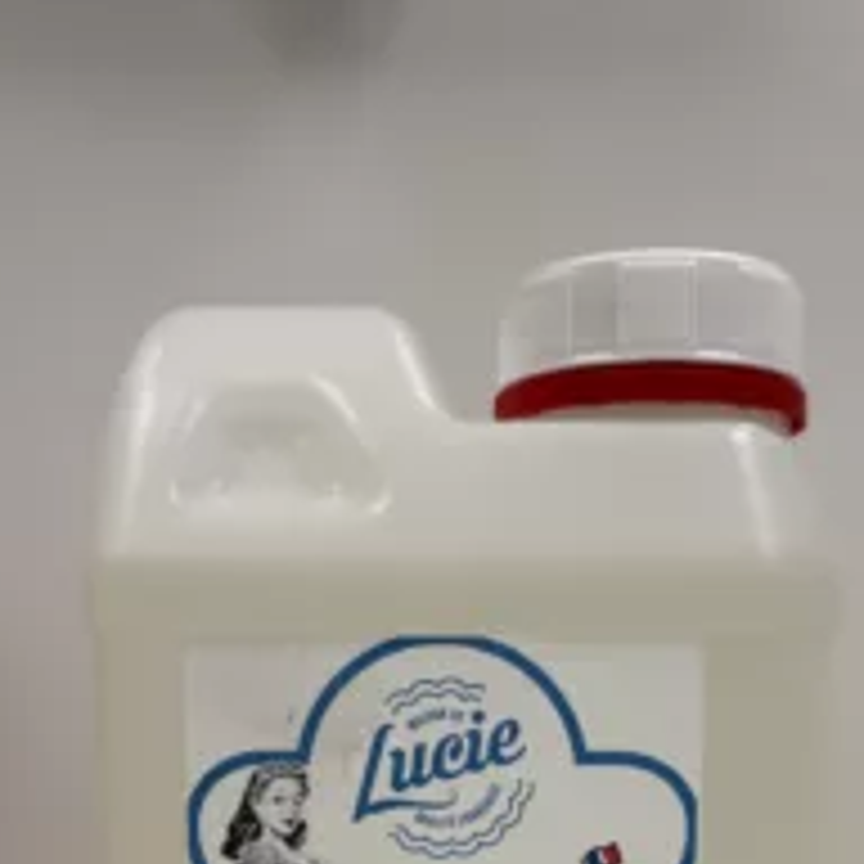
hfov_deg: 35.3
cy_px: 860
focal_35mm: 48
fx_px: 1355
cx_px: 495
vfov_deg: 32.6
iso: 64
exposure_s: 1/100
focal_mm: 5.96
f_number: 1.6
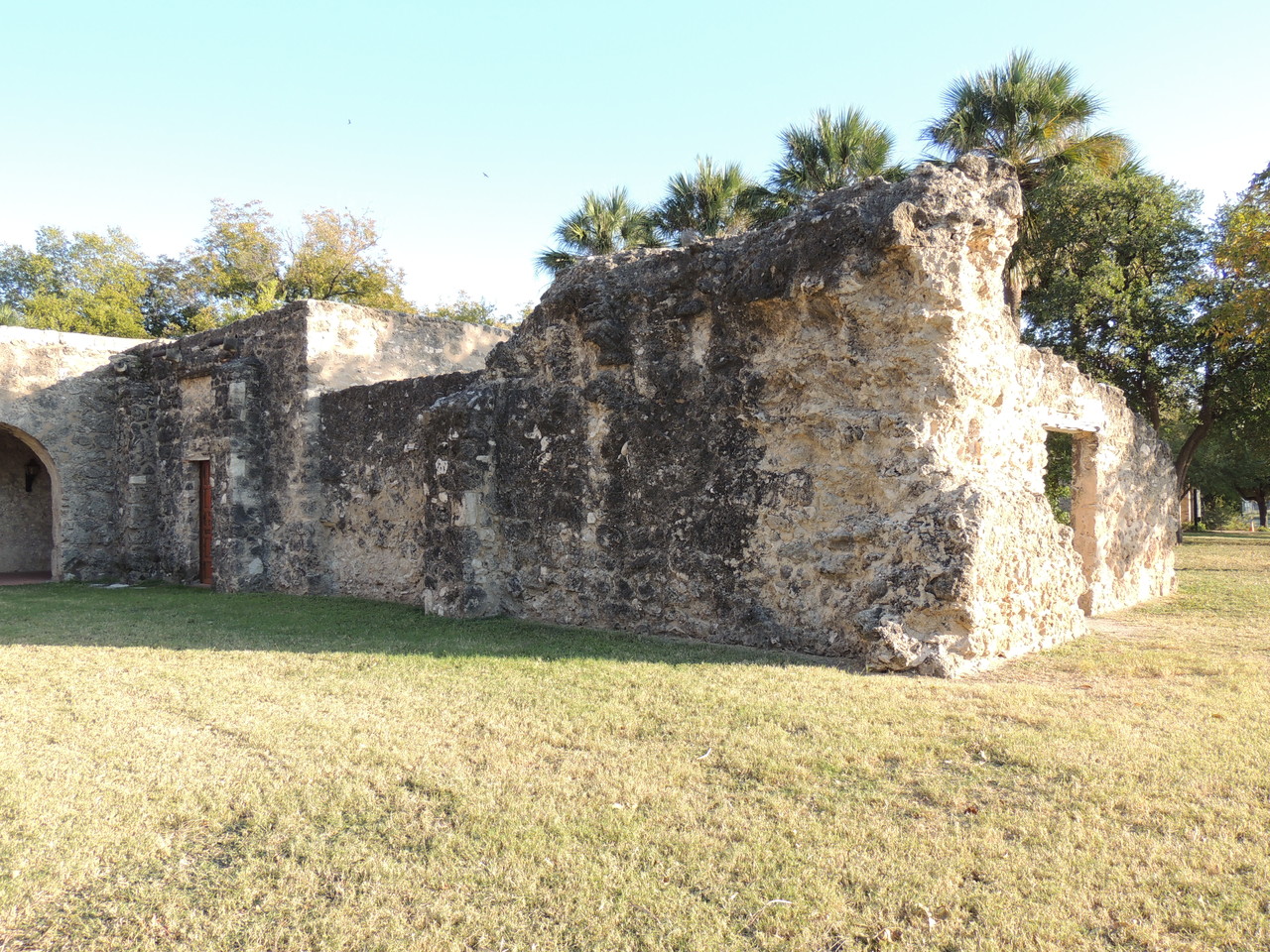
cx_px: 635
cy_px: 476
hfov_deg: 60.0
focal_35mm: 30
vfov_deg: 46.8
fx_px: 1101
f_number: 3.1
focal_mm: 5.3
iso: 100
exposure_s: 1/250
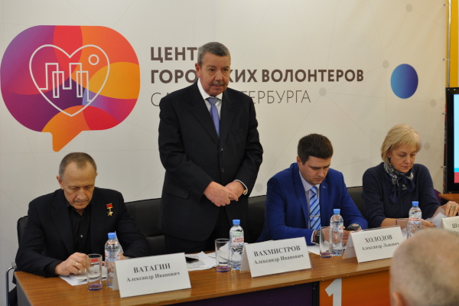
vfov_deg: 25.8
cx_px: 230
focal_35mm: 52
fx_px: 669
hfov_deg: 37.9
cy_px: 153
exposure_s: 1/40
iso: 500
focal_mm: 35
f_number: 3.2
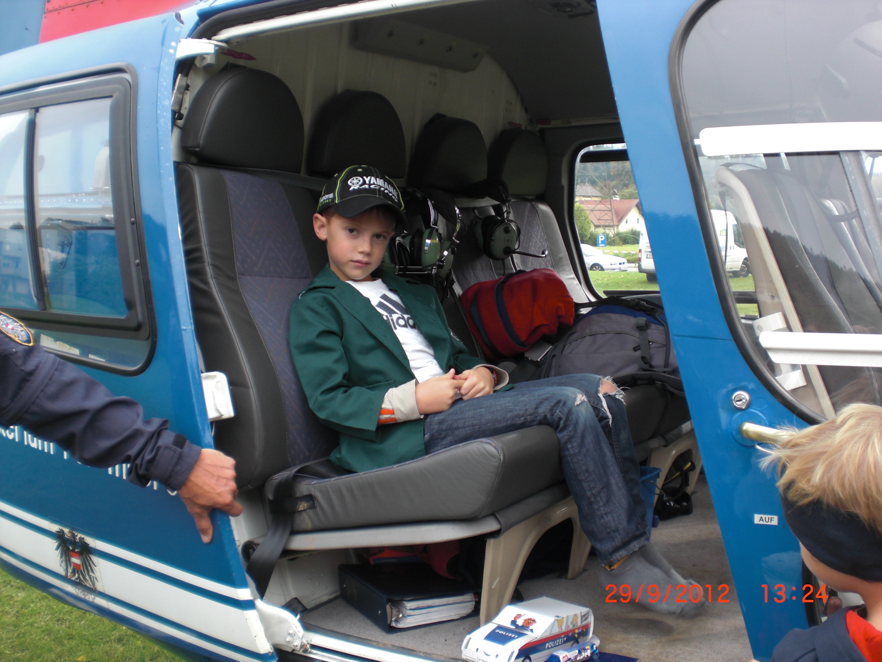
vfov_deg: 37.7
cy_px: 331
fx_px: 968
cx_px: 441
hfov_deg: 49.0
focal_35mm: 38
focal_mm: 6.3
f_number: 3.1
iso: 64
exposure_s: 1/125
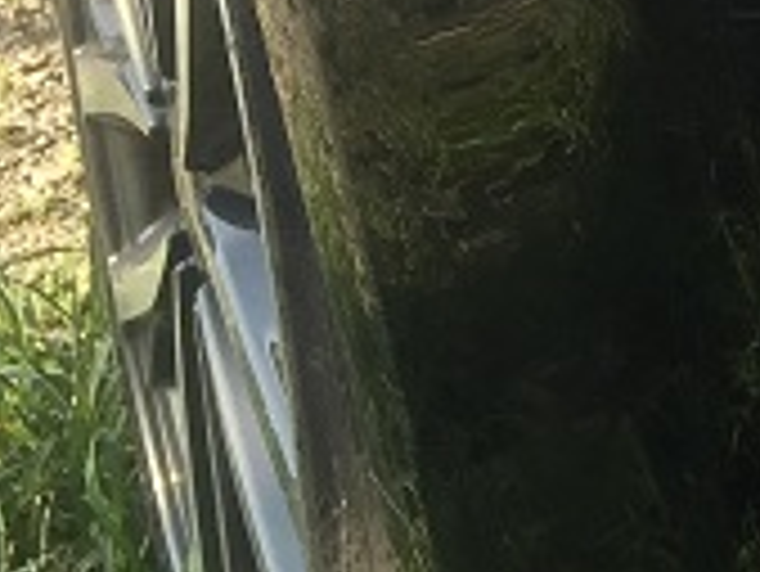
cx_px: 1673
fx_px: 3010
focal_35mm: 137
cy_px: -522
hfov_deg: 12.2
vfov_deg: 10.1
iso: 32
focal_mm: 4.15
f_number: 2.2
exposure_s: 1/507
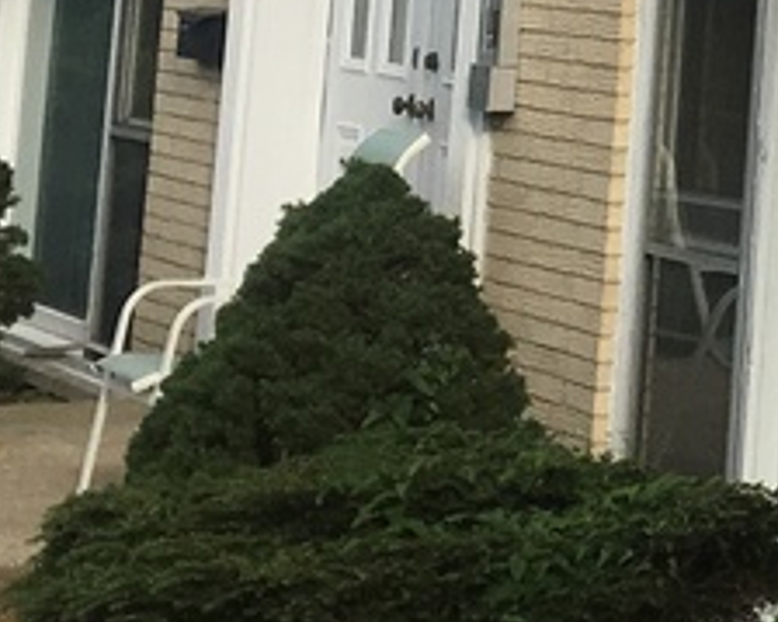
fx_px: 4189
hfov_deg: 9.8
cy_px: -733
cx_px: 1587
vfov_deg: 8.0
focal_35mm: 182
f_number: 2.2
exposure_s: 1/1241
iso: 25
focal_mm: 4.15
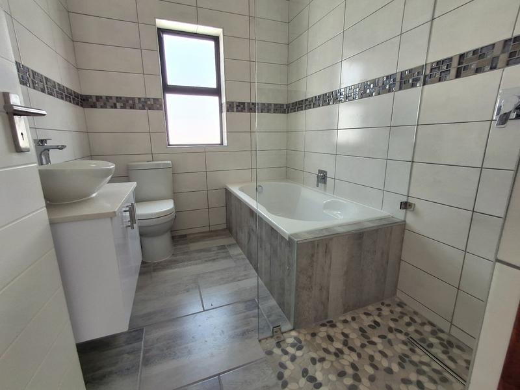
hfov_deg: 94.5
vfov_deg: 78.1
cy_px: 195
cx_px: 260
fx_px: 240
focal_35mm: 16
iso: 40
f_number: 2.2
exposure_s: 1/111
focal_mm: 1.64
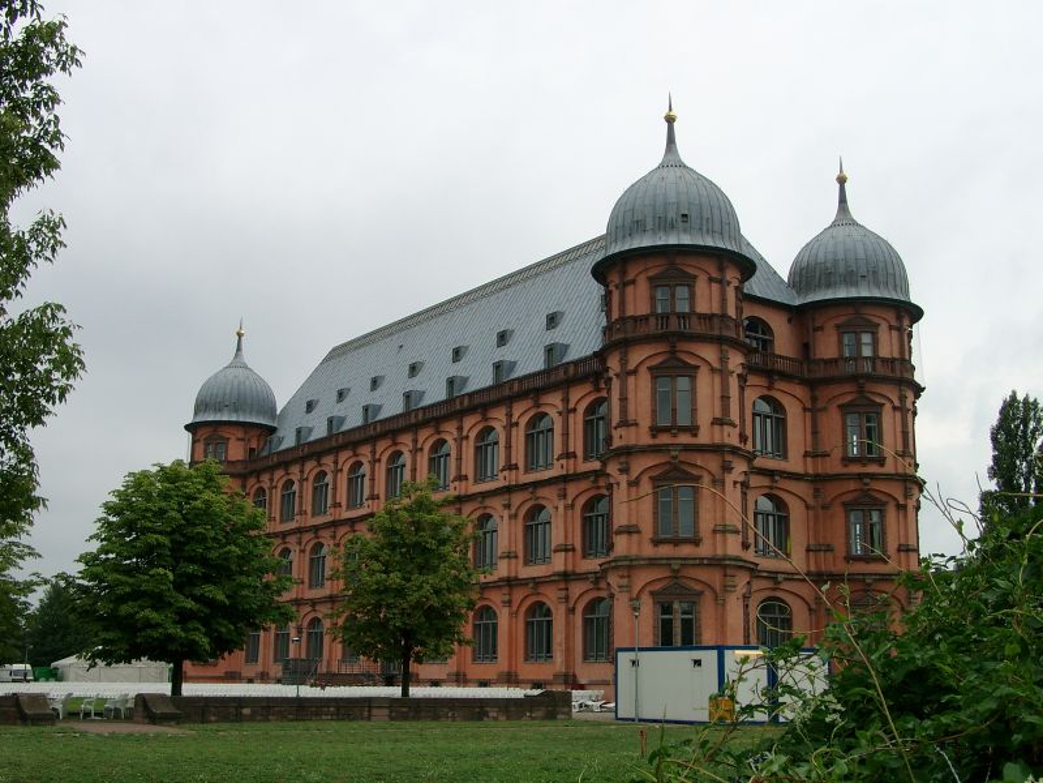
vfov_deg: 34.3
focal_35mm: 42
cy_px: 392
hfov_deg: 44.8
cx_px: 522
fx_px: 1265
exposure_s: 1/313
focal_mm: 8.82
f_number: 4
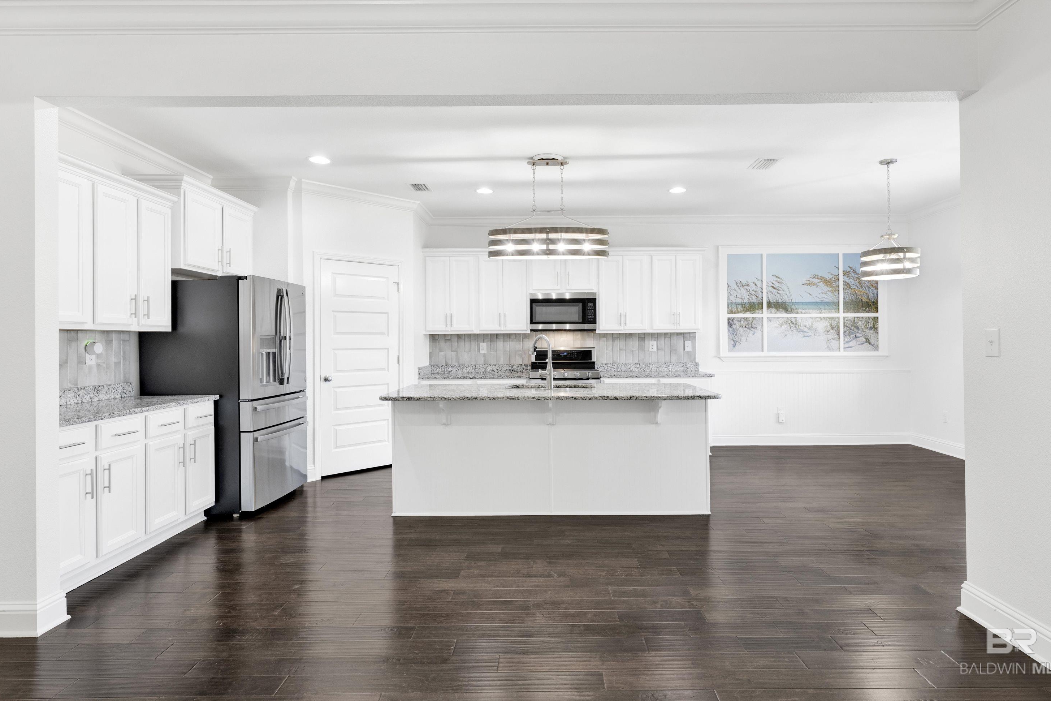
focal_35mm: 20
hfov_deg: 85.3
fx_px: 570
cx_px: 548
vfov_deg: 63.1
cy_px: 334
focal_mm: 18.5
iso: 400
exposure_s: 1/3
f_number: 11
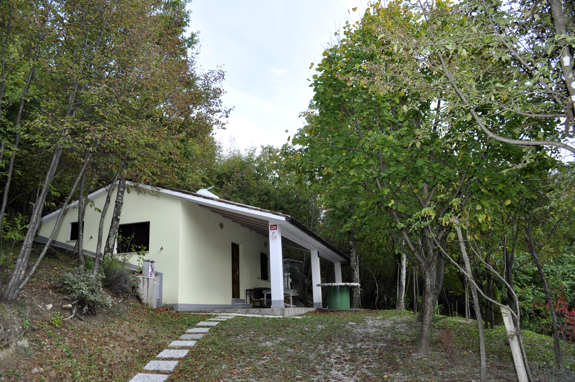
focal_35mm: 27
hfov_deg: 67.4
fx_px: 431
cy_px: 191
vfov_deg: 47.8
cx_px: 288
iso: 200
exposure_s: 1/160
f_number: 6.3
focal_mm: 18
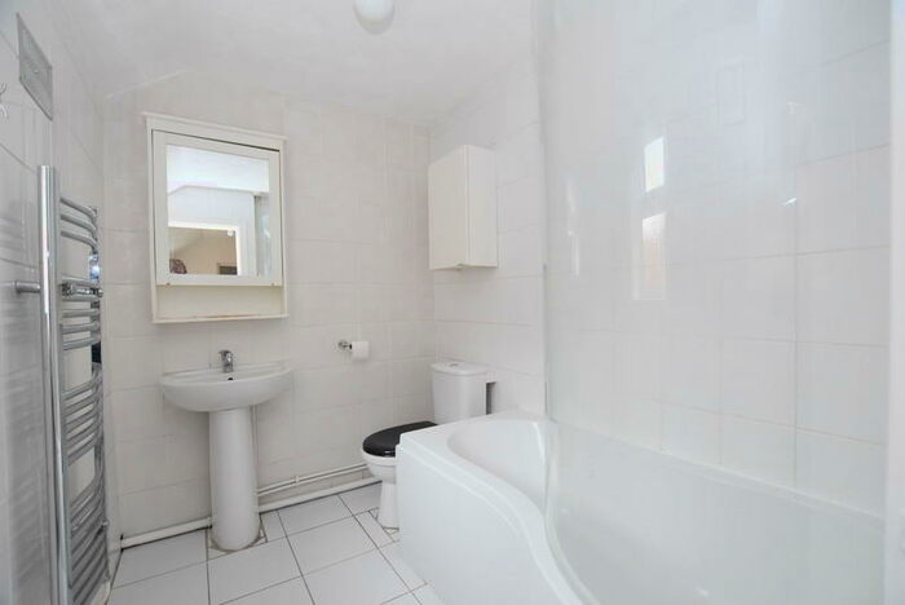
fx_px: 377
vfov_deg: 77.4
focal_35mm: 15
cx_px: 452
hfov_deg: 100.3
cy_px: 302
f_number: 4.5
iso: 800
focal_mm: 10
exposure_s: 1/80
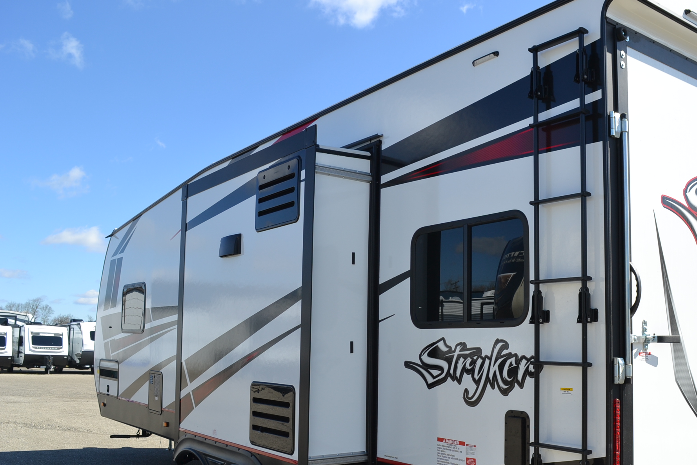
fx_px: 678
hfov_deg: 53.7
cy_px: 283
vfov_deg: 37.7
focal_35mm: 35
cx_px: 447
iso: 100
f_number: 7.1
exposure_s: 1/200
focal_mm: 18
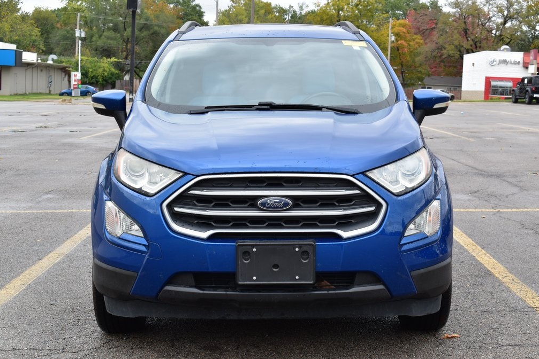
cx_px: 273
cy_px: 181
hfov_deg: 32.9
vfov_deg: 22.3
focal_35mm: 61
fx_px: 914
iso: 400
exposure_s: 1/80
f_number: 8
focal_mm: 40
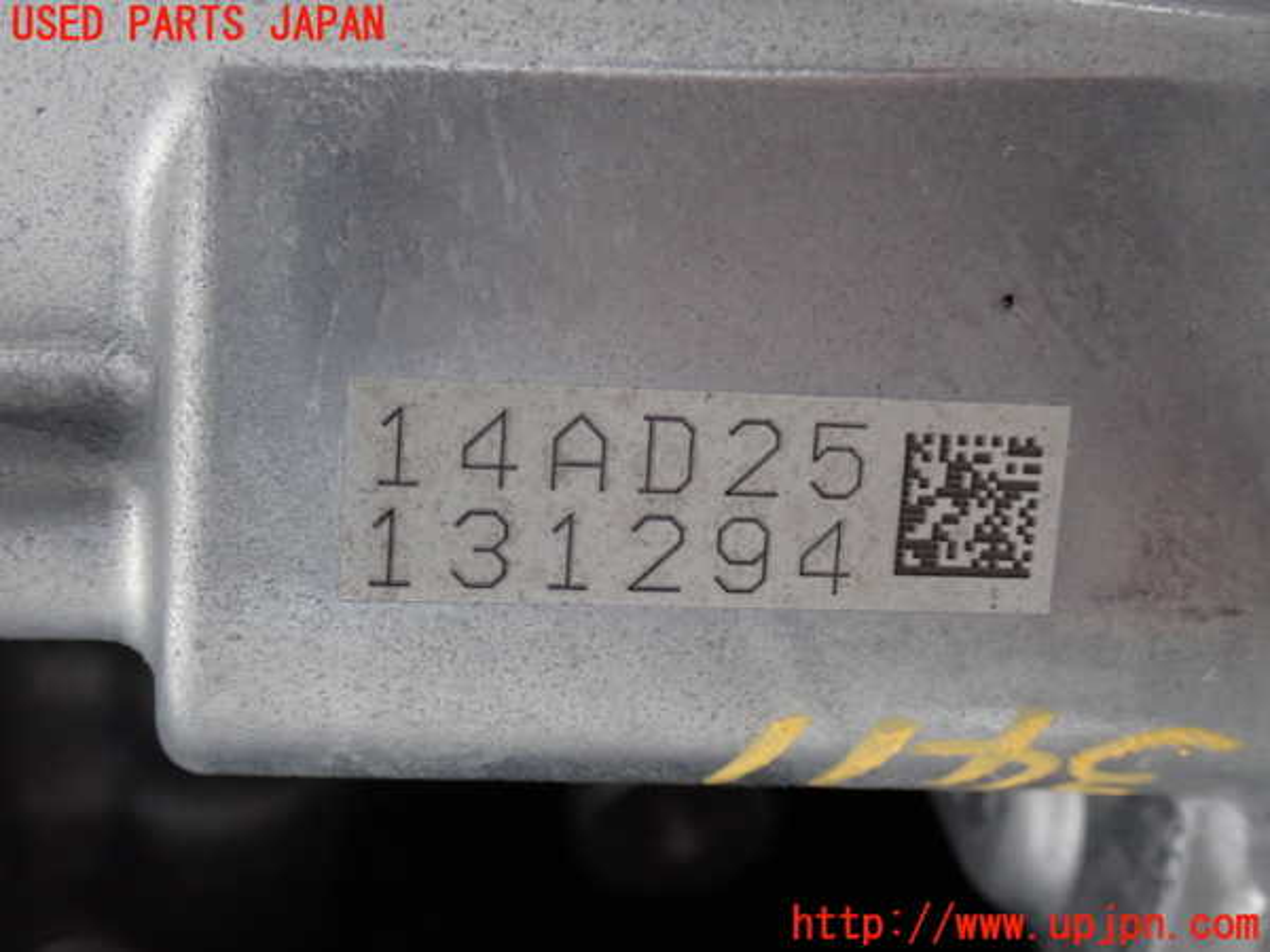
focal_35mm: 50
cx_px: 635
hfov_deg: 38.2
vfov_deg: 29.1
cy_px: 476
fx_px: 1834
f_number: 3.2
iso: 500
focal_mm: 9.01
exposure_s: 1/50
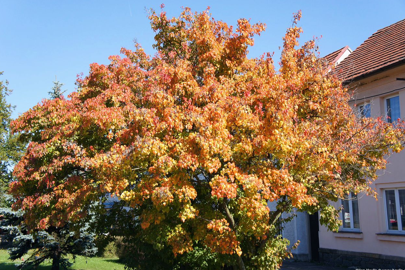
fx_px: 551
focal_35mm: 49
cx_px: 202
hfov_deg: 40.3
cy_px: 136
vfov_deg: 27.5
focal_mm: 32
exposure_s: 1/250
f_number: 8
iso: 200
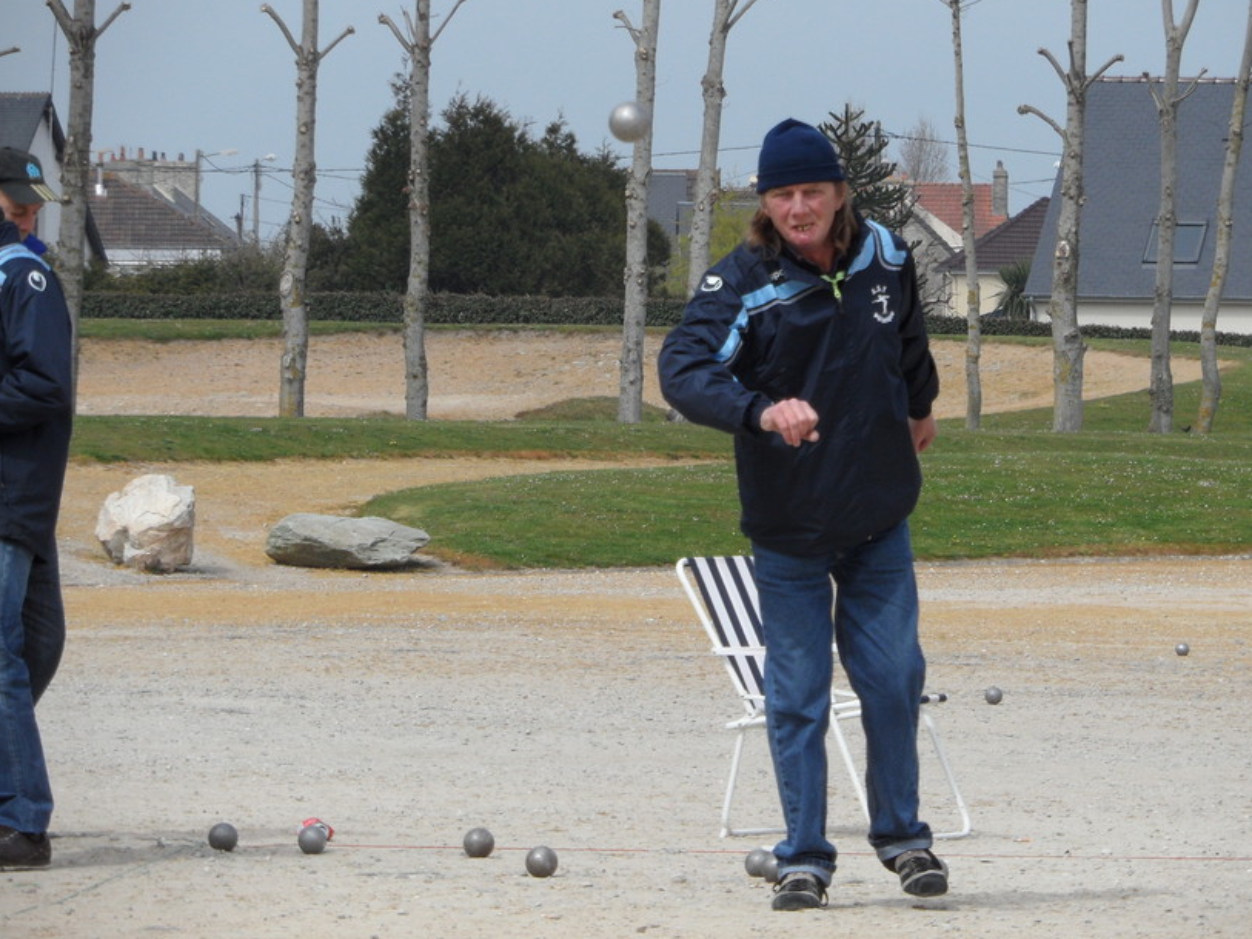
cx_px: 705
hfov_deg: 8.0
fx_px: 8971
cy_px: 397
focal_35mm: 248
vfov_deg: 6.0
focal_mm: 34.8
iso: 80
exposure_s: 1/500
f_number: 4.6
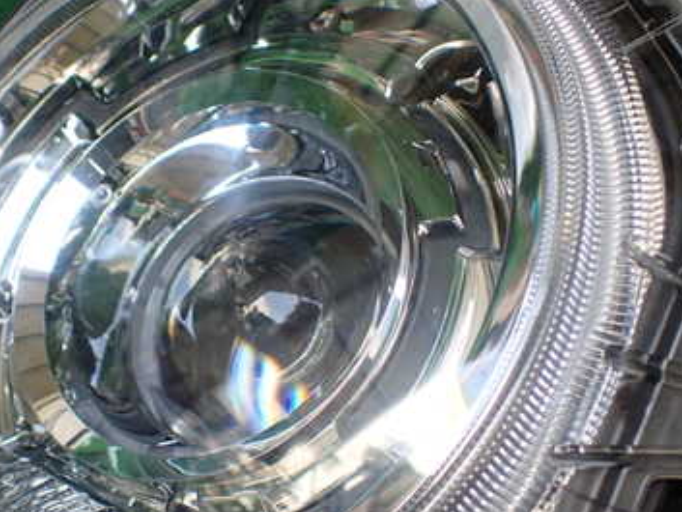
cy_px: 292
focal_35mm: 51
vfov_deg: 28.5
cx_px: 222
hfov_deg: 37.0
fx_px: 1005
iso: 160
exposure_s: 1/125
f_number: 2.3
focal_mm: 5.4
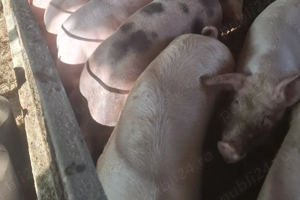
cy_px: 28
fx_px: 292
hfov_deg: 54.4
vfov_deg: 36.0
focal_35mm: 35
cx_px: 139
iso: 160
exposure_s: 1/100
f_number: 1.8
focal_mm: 5.54
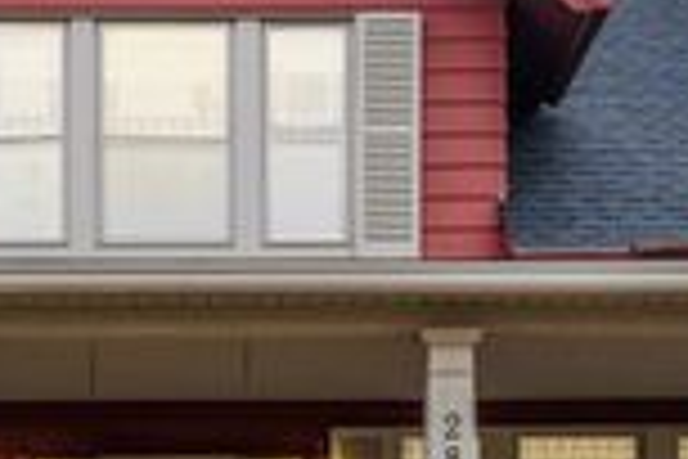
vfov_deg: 14.3
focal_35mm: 95
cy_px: 353
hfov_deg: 21.2
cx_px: 148
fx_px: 1815
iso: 400
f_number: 9
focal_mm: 29
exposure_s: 1/50
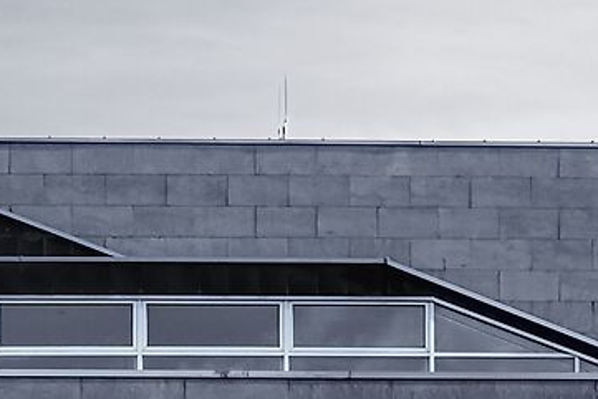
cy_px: 601
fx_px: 3091
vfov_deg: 7.3
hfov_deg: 10.8
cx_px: -182
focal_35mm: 186
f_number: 20
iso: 500
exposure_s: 1/80
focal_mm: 28
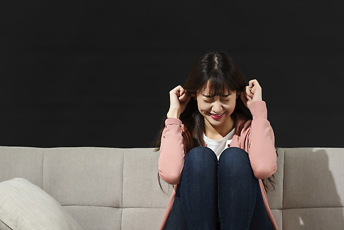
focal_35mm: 180
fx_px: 1721
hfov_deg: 11.4
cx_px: 172
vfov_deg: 7.6
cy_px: 115
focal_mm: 180
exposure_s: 1/125
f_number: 4
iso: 100
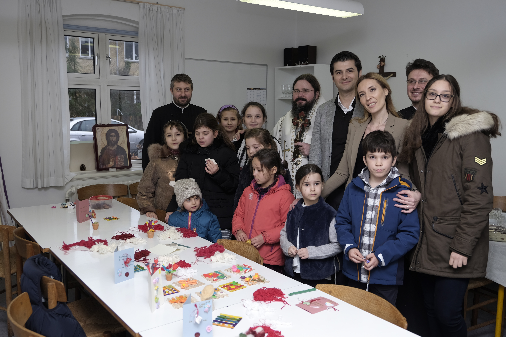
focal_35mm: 32
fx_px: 450
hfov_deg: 58.7
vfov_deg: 41.1
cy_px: 168
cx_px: 253
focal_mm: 21.3
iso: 200
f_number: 3.2
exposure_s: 1/160
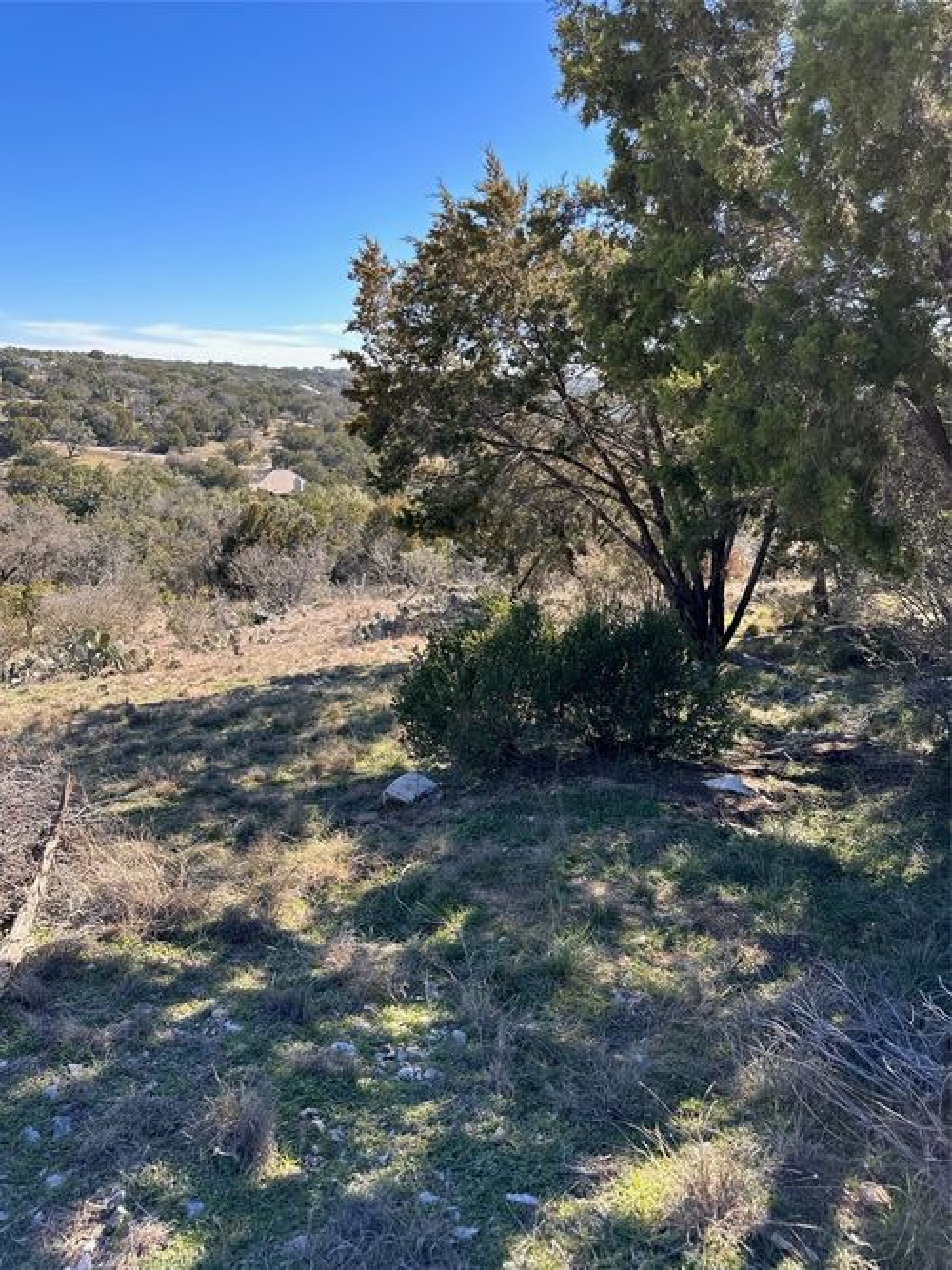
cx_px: 476
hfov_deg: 56.8
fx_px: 880
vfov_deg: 71.6
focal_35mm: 24
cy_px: 635
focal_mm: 6.86
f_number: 1.78
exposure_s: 1/1019
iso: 80
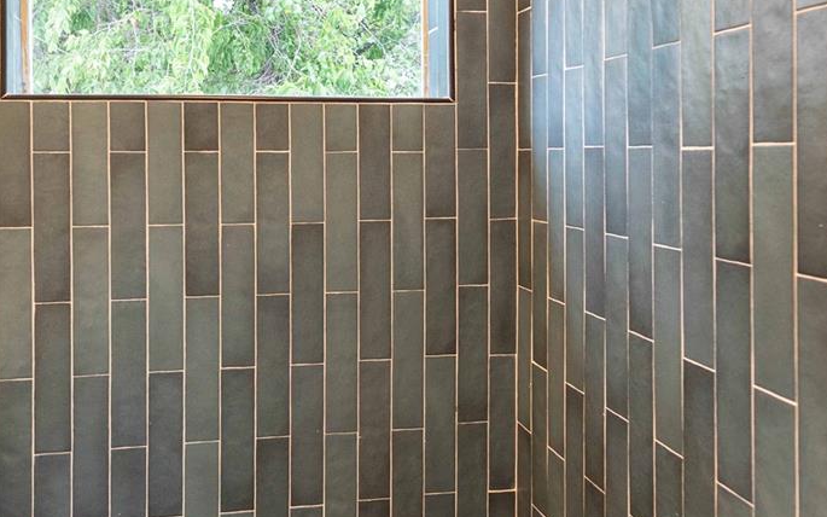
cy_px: 165
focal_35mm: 32
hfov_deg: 59.6
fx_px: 721
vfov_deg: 38.9
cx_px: 401
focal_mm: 14
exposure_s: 1/60
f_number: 4
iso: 450
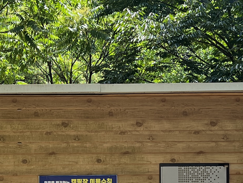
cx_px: 69
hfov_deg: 17.5
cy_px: 147
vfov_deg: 13.2
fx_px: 786
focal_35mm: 112
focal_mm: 5.7
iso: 50
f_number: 1.5
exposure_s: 1/1431
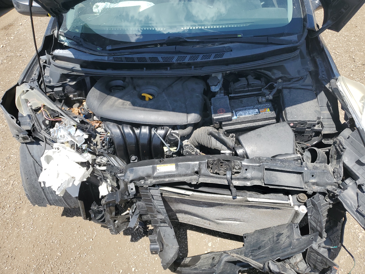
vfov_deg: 53.1
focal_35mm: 26
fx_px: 274
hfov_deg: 67.3
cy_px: 137
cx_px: 182
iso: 50
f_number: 1.5
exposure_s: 1/1667
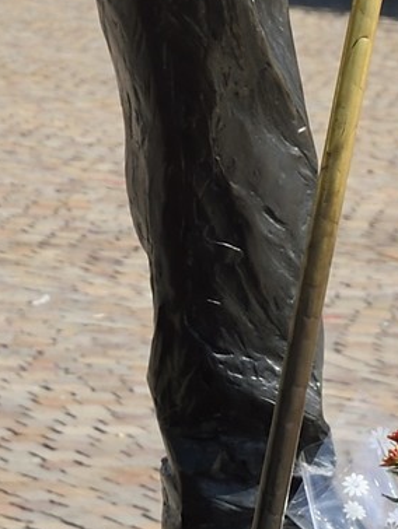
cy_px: -849
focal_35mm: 305
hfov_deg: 4.9
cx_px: 14
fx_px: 4670
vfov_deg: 6.1
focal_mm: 50
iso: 200
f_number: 9
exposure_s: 1/400
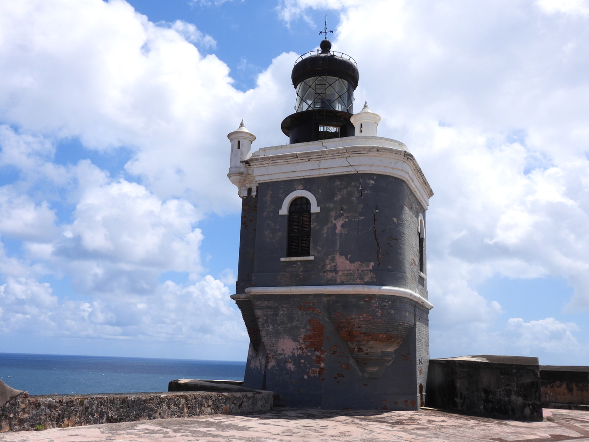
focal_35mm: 33
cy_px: 221
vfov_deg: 42.9
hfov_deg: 55.4
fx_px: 562
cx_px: 294
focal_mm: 5.9
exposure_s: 1/2000
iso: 100
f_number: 3.5
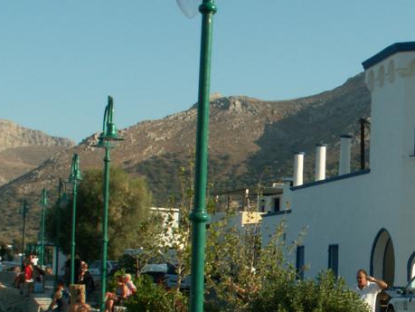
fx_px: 936
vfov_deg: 18.8
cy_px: 232
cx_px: 384
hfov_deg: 24.2
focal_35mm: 78
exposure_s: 1/200
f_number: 7.1
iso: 50
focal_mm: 5.86
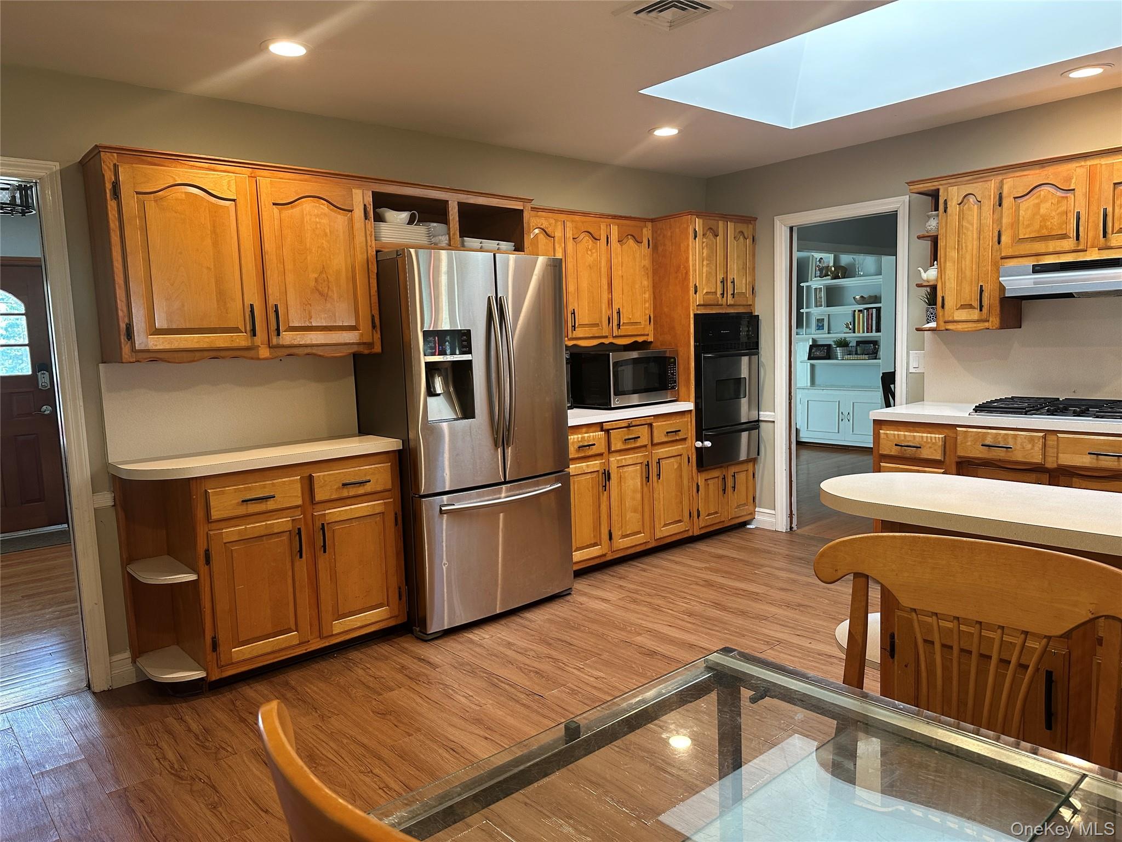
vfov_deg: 56.8
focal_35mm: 24
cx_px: 561
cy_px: 421
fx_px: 778
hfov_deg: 71.6
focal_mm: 6.86
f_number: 1.78
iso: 160
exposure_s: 1/60
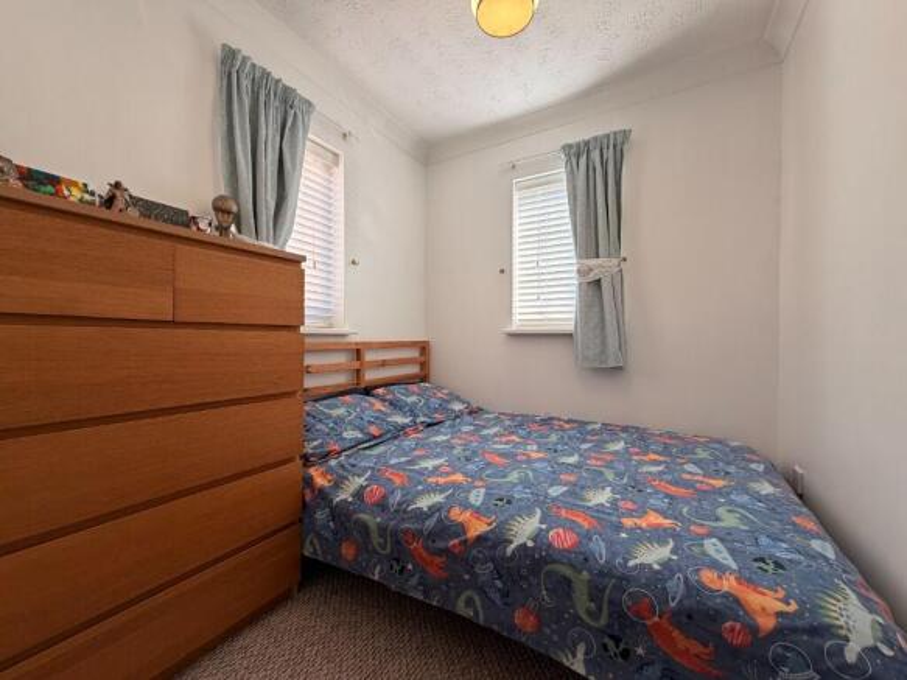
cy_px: 340
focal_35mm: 14
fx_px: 367
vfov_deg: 85.7
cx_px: 454
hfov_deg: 102.1
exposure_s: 1/121
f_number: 2.2
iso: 160
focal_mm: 2.22
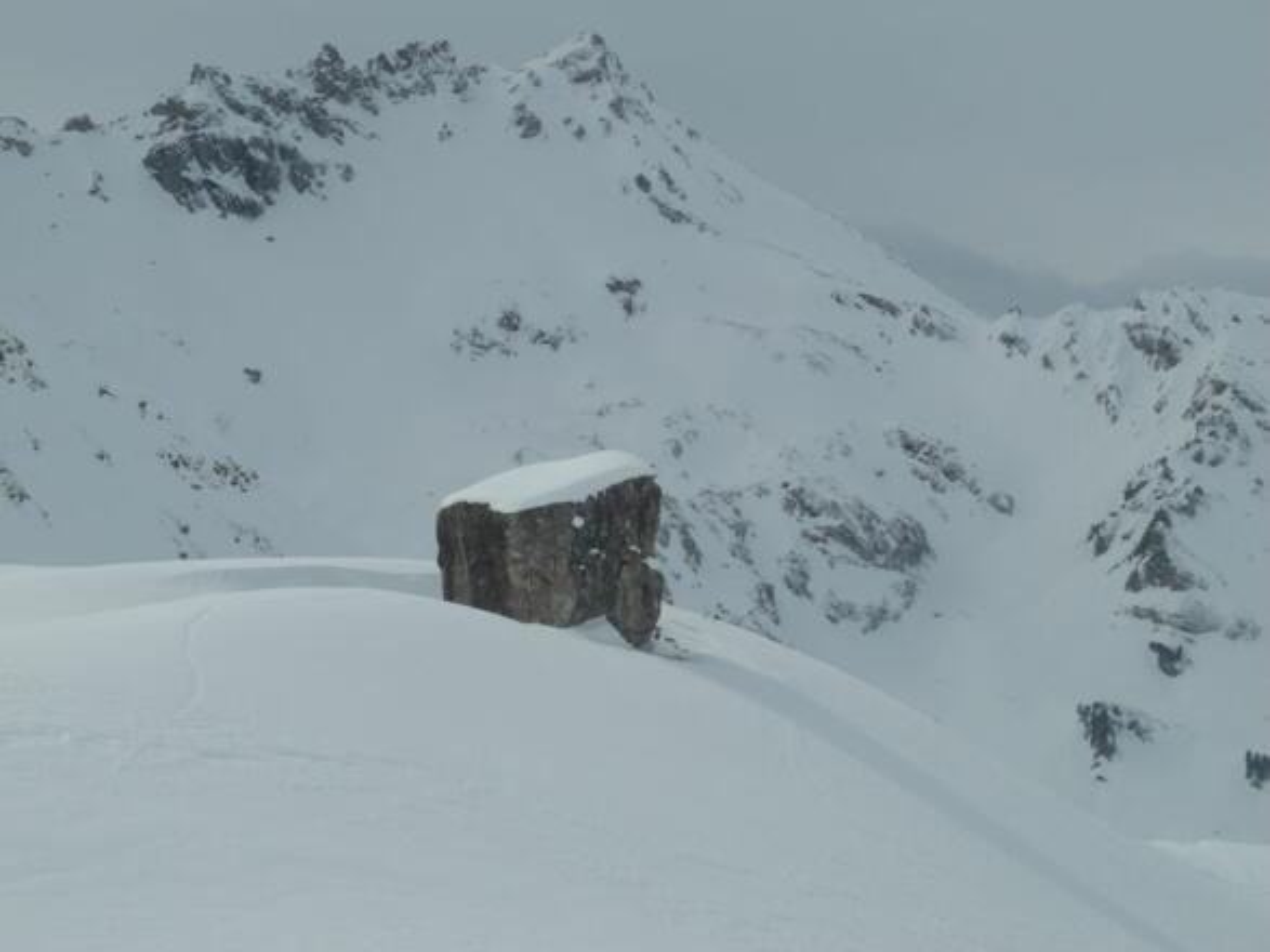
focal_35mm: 105
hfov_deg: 18.7
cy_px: 476
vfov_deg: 14.1
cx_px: 635
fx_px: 3851
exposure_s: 1/1250
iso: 100
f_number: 5.6
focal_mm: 22.5
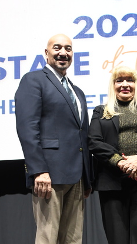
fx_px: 452
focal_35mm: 70
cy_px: 202
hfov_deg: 17.0
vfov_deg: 29.3
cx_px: 124
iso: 800
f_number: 3.5
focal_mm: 18
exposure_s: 1/80
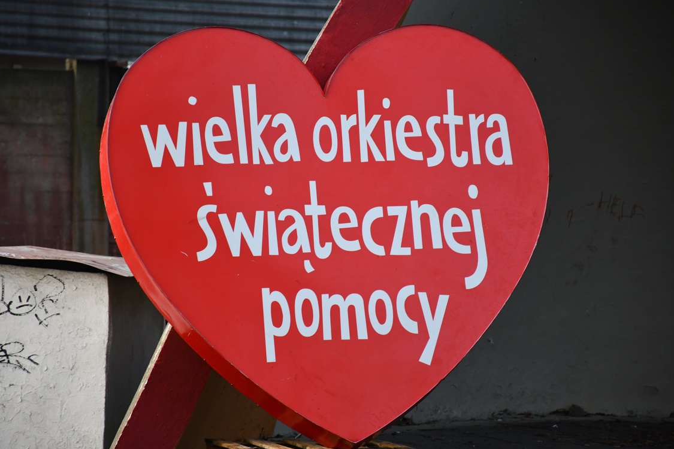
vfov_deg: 6.1
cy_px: 211
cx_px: 331
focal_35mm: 224
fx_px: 4193
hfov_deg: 9.2
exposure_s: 1/640
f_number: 5.6
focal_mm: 140
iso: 800
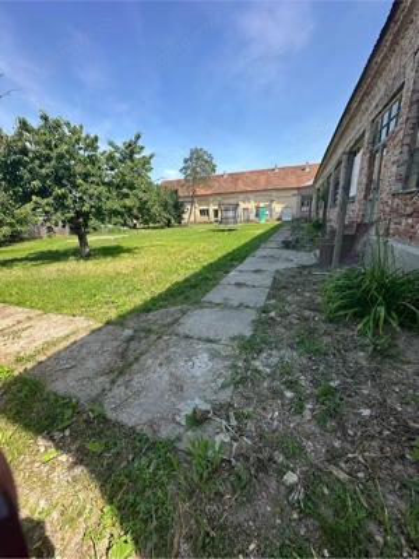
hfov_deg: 85.7
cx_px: 210
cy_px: 280
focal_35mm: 14
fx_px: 226
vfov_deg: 102.1
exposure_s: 1/842
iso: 40
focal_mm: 2.22
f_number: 2.2
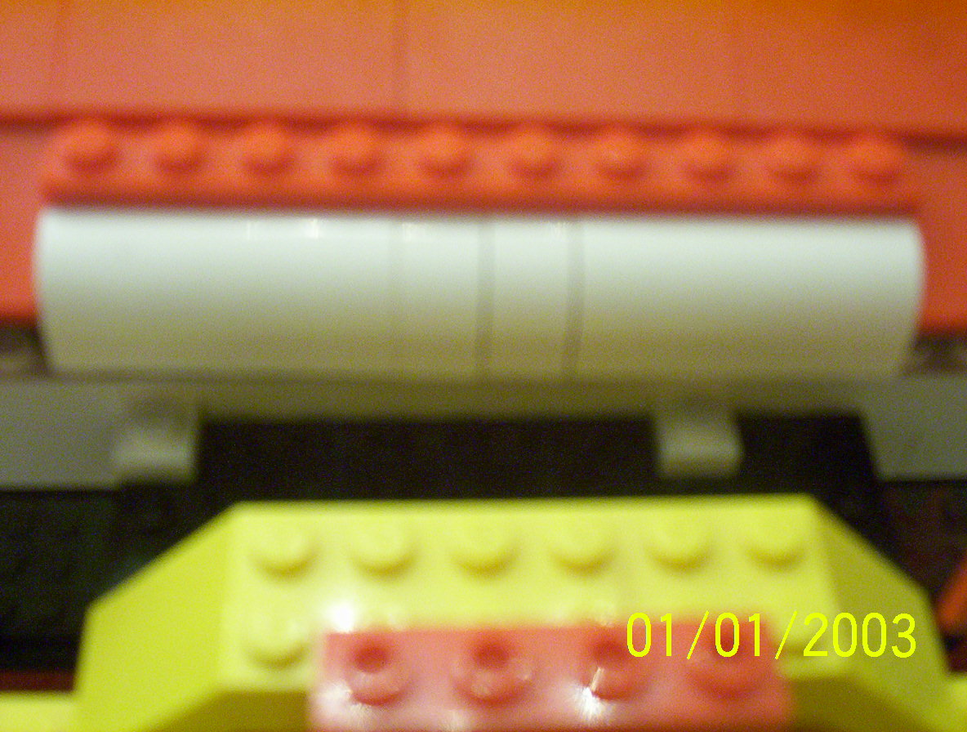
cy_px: 366
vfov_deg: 27.2
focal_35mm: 54
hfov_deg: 35.4
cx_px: 484
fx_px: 1513
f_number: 2.97
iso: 200
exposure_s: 1/18.7
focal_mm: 7.1
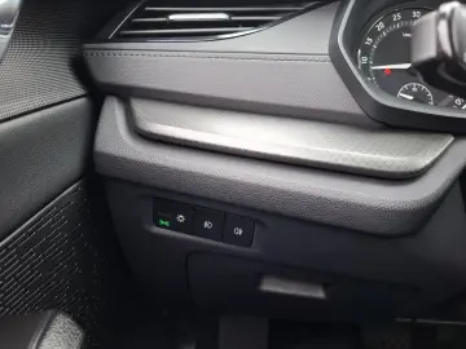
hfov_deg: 73.9
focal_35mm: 23
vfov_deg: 58.9
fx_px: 310
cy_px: 174
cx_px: 233
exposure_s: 1/100
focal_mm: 5.54
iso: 125
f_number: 1.8
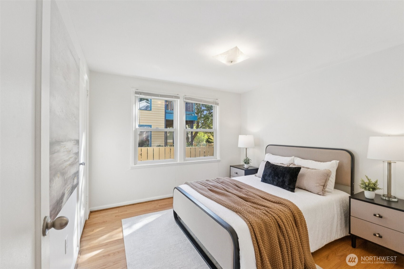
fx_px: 168
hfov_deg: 100.4
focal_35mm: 15
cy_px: 134
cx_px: 202
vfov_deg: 77.3
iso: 500
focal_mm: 10
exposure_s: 1/30
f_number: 9
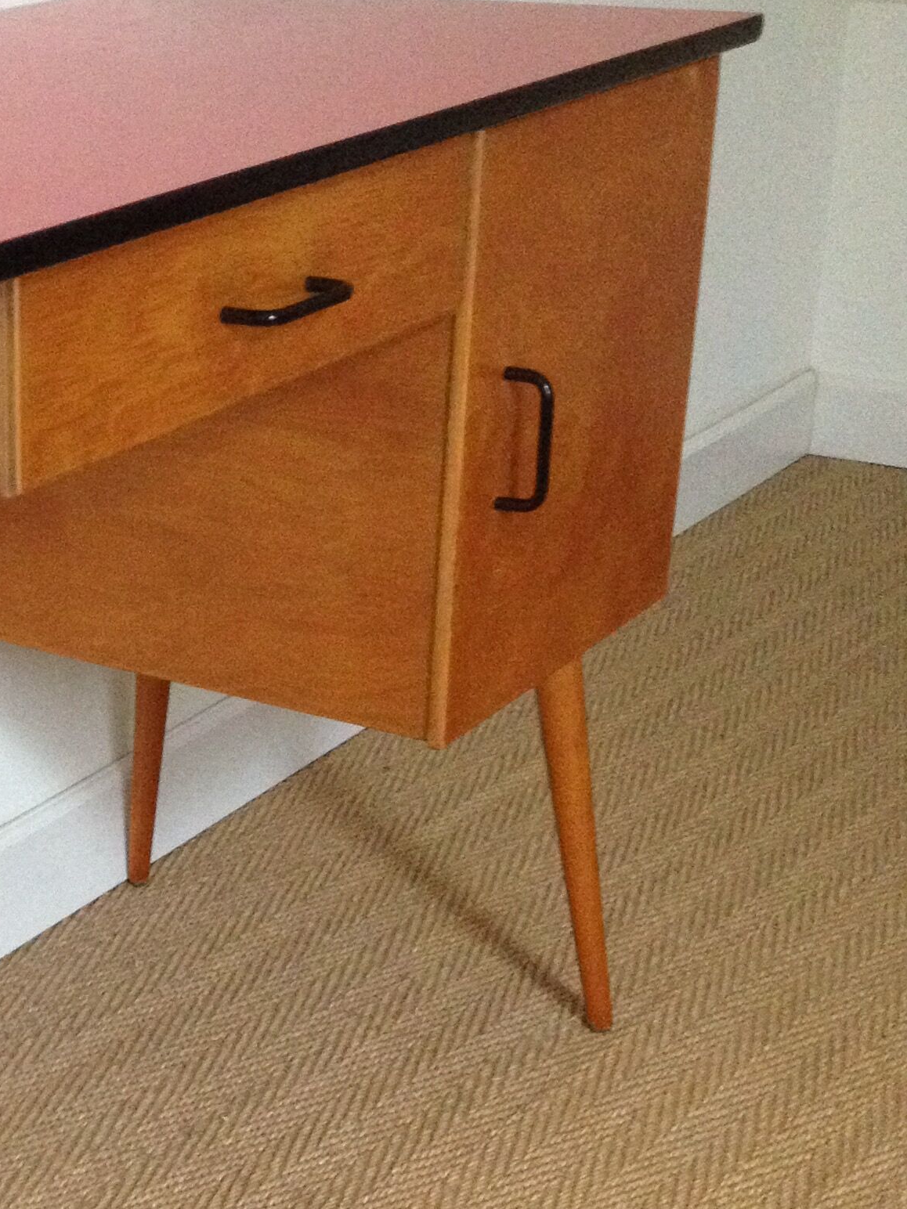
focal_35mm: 74
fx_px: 2585
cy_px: 877
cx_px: -48
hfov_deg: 19.2
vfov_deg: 26.1
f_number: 2.4
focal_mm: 4.28
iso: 400
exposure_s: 1/17
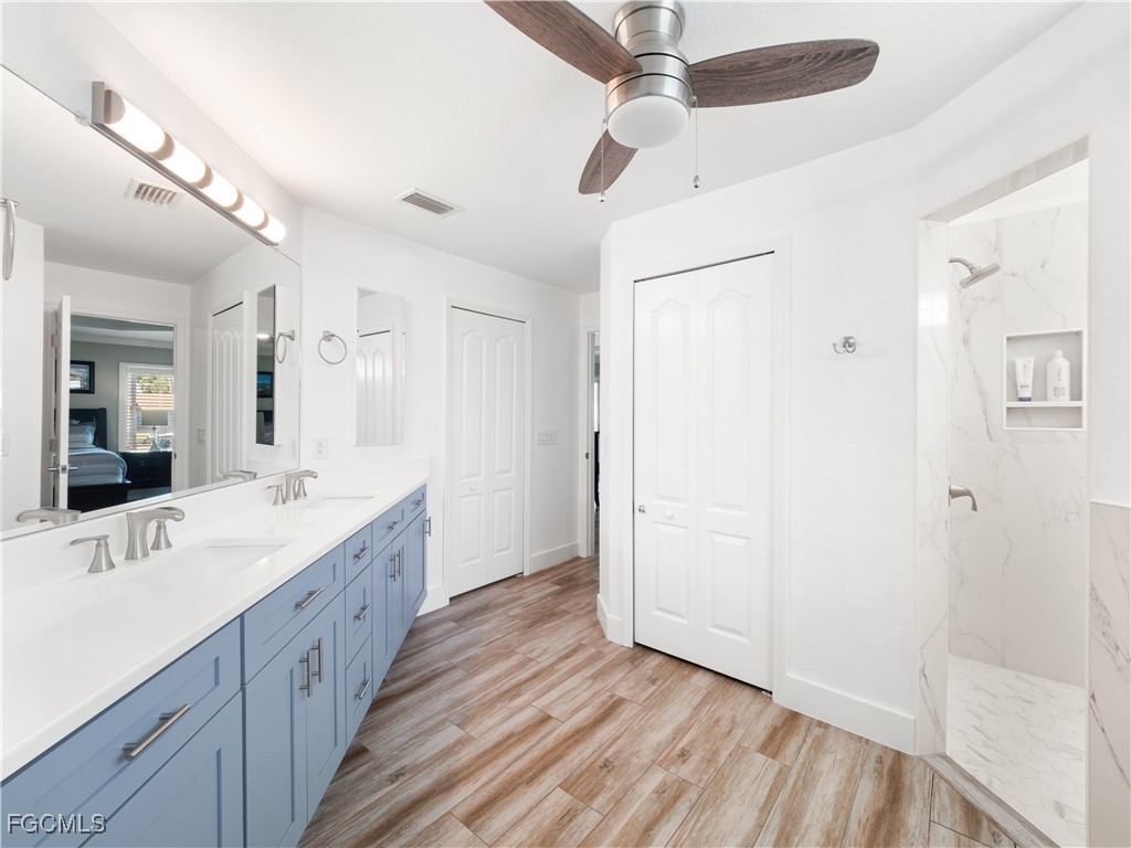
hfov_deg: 102.1
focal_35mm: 14
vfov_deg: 85.7
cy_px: 424
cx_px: 566
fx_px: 457
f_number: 7.1
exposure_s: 1/5
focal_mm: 7
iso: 200
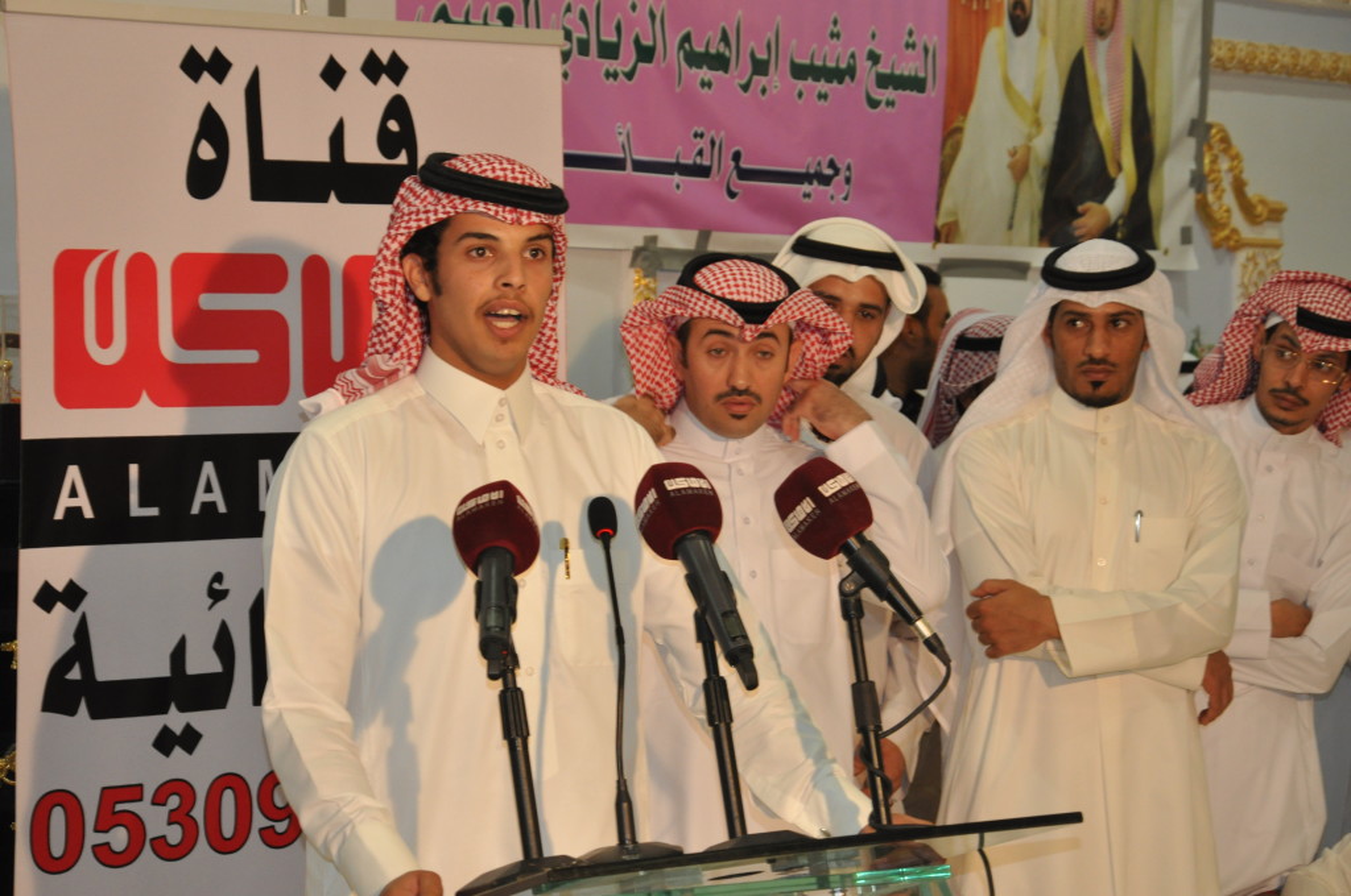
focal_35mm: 87
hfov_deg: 23.4
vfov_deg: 15.7
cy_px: 448
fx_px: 3261
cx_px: 676
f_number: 6.3
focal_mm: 58
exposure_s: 1/80
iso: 1000
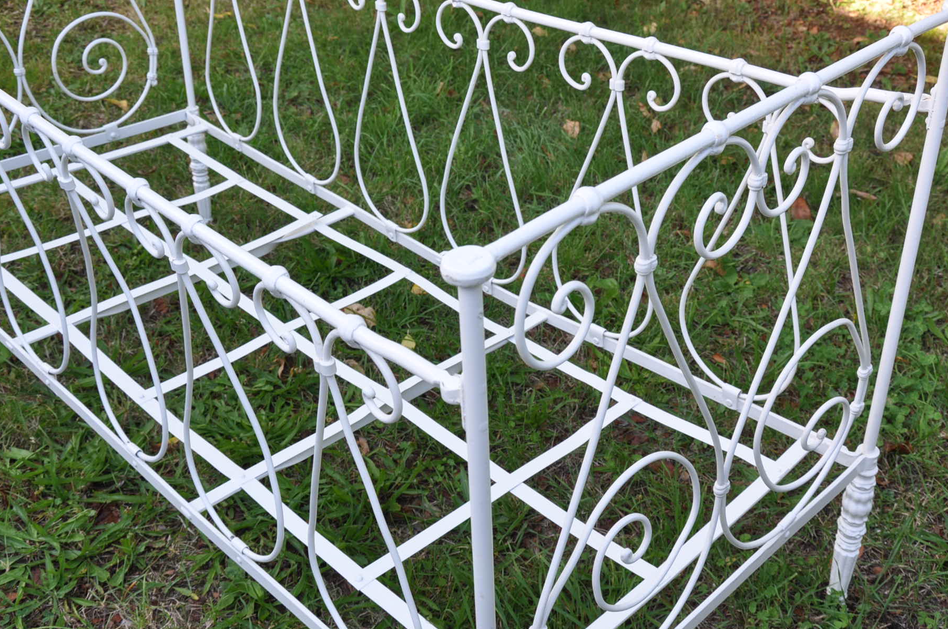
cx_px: 491
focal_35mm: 45
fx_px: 1173
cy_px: 324
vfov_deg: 30.0
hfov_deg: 44.0
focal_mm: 25
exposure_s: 1/60
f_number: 8
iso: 250
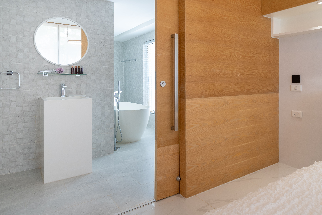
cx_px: 183
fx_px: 206
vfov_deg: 54.3
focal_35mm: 23
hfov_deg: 75.7
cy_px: 78
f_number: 6.3
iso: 640
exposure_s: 1/30
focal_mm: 16
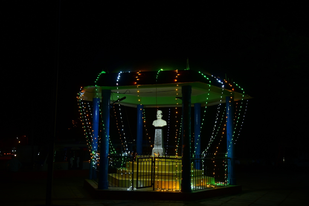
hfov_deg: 50.7
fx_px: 326
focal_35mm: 38
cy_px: 103
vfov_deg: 35.1
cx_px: 154
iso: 640
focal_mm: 38
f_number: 4.5
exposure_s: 1/50
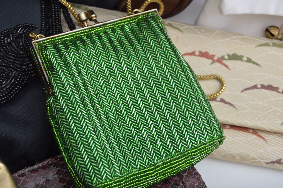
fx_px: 542
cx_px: 142
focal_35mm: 69
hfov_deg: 29.3
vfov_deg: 19.7
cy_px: 94
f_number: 5.3
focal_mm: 46
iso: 200
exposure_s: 1/200
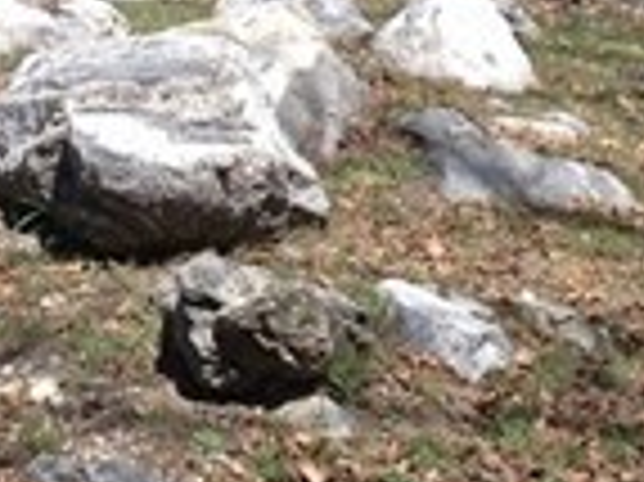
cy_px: -243
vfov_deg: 9.2
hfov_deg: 12.6
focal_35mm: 157
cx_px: 441
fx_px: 2918
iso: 50
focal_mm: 4.28
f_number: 2.4
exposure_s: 1/1163
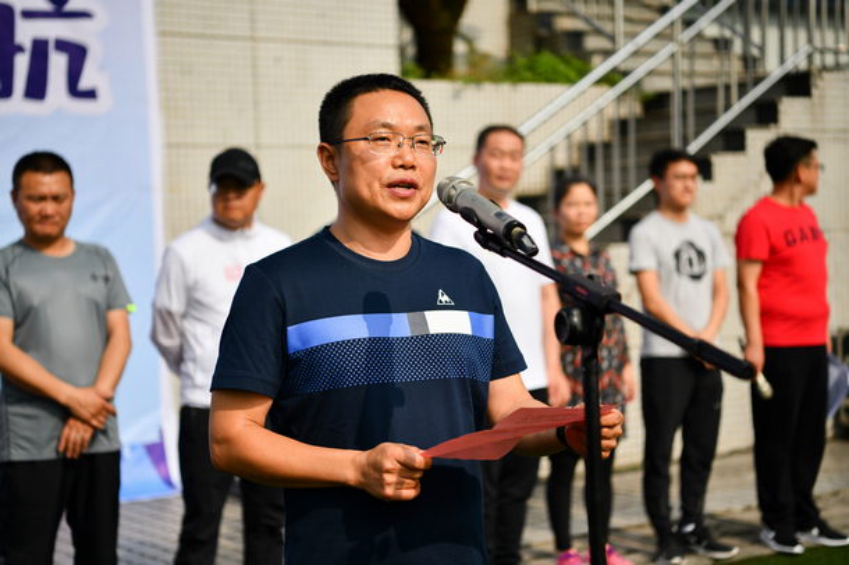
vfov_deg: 19.4
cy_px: 282
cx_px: 424
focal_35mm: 70
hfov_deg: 28.9
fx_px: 1650
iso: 200
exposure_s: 1/6400
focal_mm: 70
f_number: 3.2
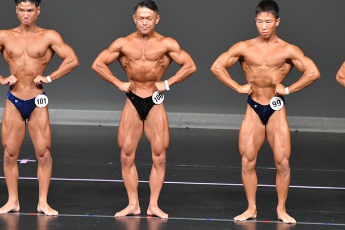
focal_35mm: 402
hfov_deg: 5.1
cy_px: 100
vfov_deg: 3.4
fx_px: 3850
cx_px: 141
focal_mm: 210
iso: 5000
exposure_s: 1/400
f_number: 5.6
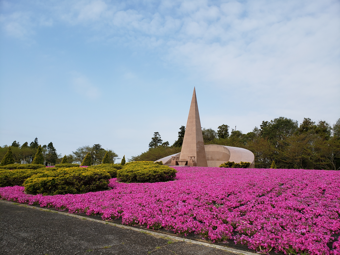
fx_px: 255
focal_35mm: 26
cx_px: 170
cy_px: 128
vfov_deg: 53.1
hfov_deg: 67.3
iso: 50
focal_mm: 4.3
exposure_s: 1/1412
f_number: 2.4
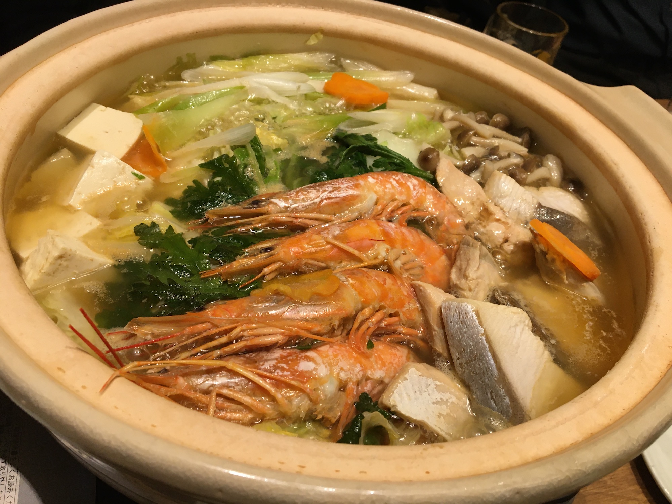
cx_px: 336
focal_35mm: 29
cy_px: 252
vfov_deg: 48.2
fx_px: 563
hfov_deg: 61.7
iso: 32
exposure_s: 1/30
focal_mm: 4.15
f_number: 2.2
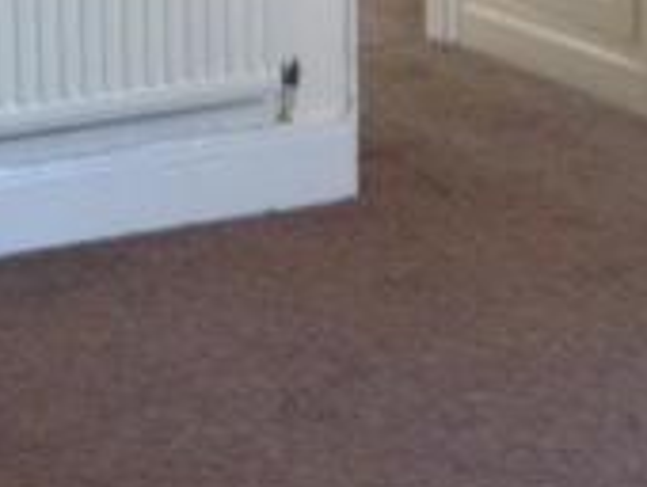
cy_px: -221
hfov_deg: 15.8
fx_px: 2321
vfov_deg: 11.5
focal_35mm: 124
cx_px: 415
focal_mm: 4.12
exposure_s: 1/20
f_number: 2.4
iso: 125
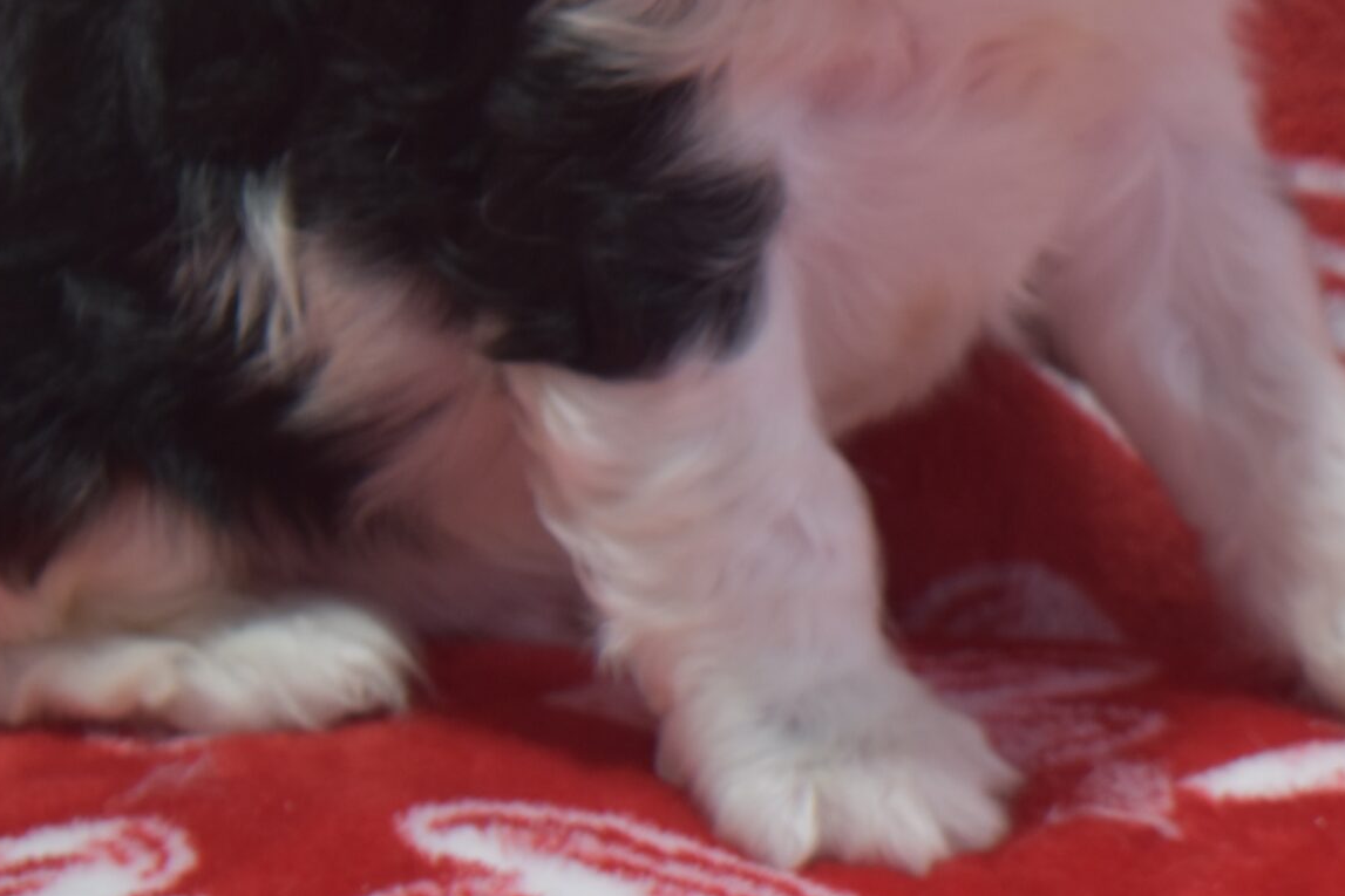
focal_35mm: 184
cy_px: -97
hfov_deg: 11.1
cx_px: 981
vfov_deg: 7.4
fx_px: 6879
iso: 400
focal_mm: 55
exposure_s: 1/30
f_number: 5.6
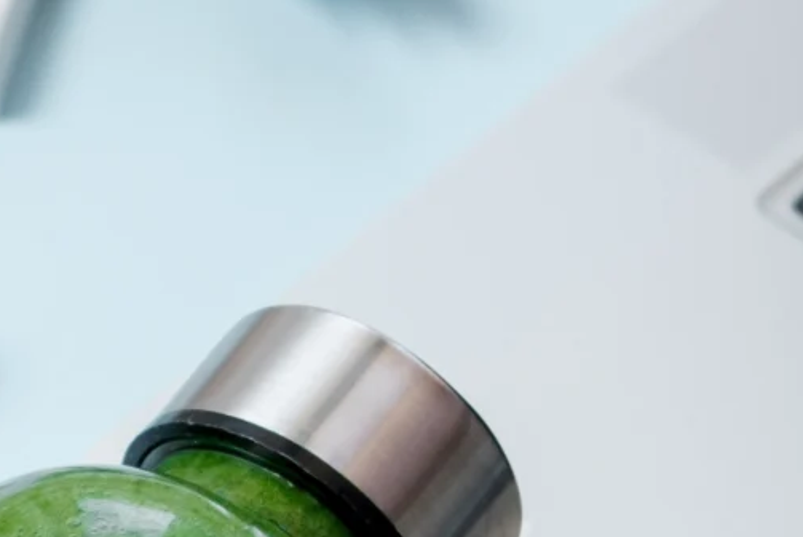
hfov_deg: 11.5
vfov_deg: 7.5
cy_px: 955
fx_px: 3973
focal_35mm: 178
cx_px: 158
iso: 200
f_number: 4
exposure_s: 1/125
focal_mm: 23
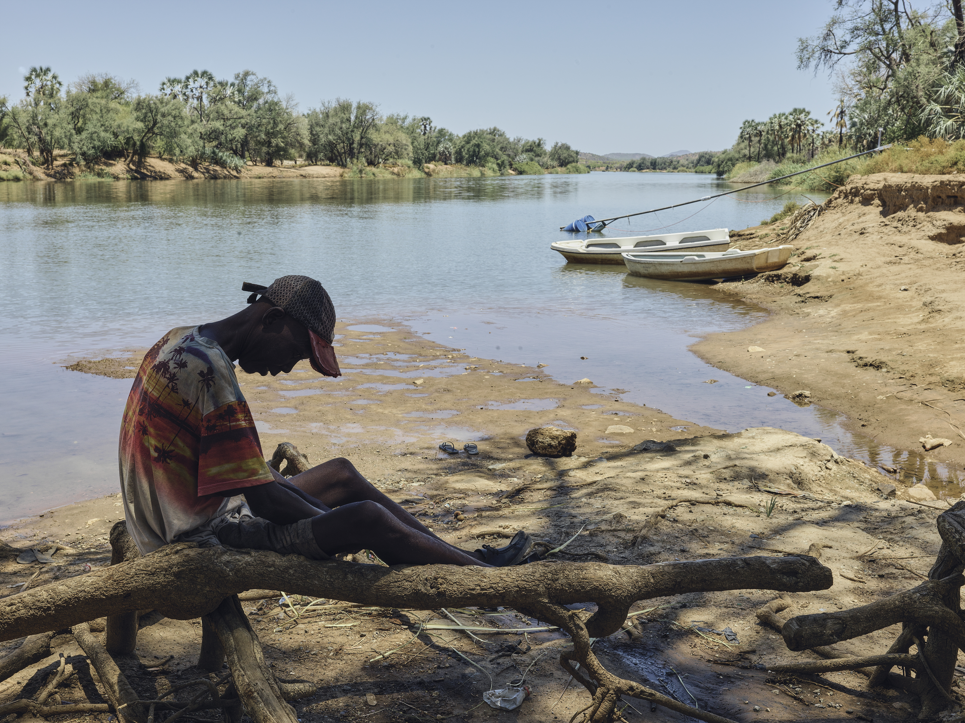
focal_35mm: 39
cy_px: 362
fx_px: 1087
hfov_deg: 47.9
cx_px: 482
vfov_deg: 36.8
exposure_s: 1/125
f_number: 19
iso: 200
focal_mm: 50
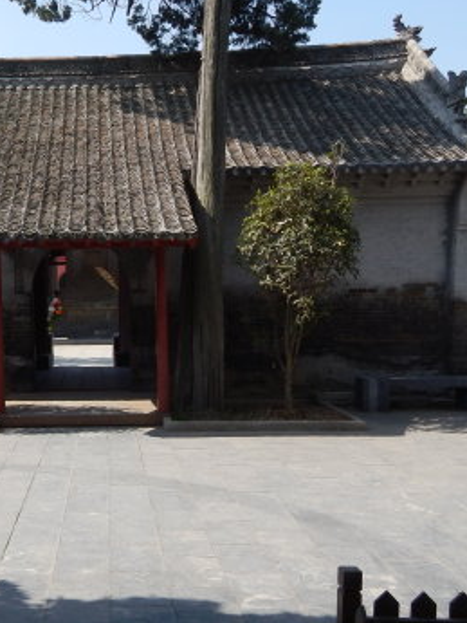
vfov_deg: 41.1
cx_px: 65
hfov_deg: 30.4
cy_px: 358
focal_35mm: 46
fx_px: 827
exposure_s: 1/1000
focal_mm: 4
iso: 125
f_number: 3
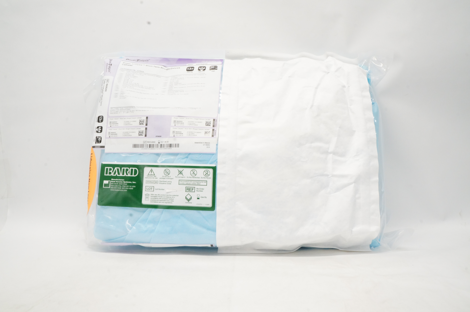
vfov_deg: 47.8
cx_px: 235
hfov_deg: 67.4
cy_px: 156
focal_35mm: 27
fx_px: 352
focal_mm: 18
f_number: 20
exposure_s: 1/13
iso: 1600
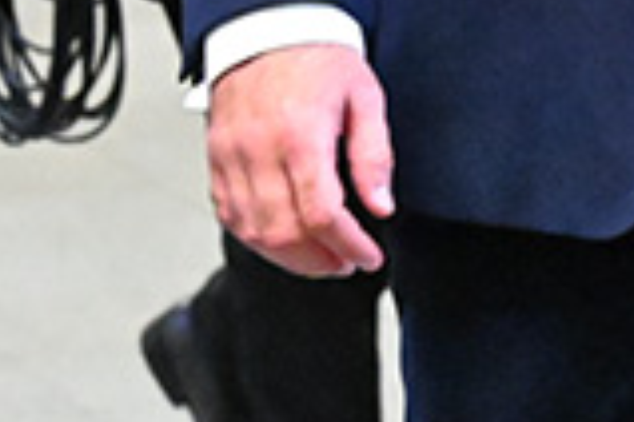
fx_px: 9967
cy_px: -553
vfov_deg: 2.4
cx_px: 1703
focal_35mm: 566
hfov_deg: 3.6
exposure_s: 1/320
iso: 12800
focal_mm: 70
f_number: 4
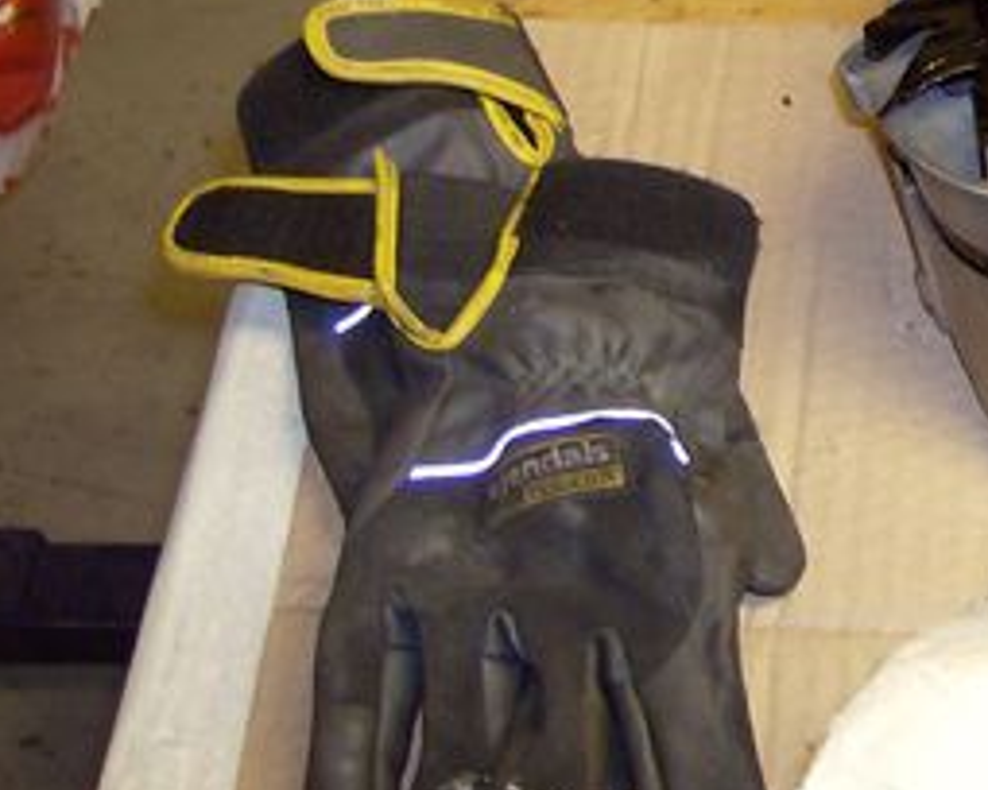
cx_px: 1135
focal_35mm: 88
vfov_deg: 17.1
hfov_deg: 20.5
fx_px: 2573
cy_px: 2
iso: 200
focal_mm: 6
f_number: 2.8
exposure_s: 1/60
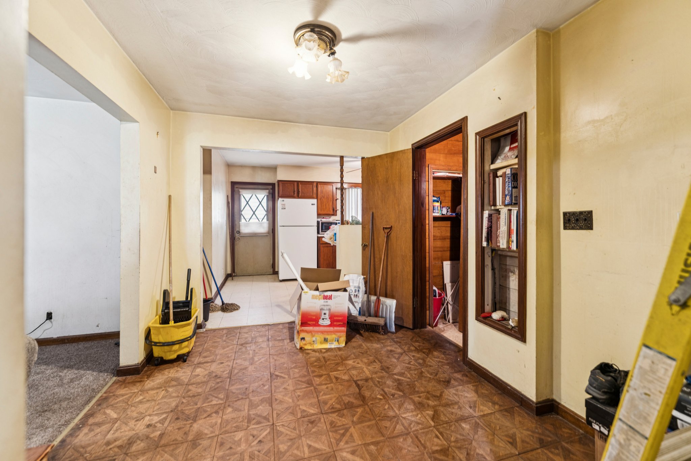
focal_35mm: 14
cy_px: 230
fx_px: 269
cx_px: 346
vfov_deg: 81.2
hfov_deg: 104.3
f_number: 2.8
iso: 200
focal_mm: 14
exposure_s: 1/10
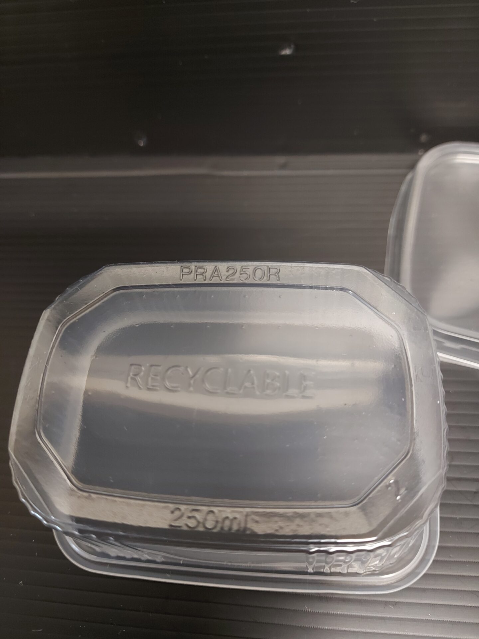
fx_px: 443
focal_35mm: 24
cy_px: 320
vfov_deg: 71.6
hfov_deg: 56.8
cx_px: 240
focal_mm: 5.23
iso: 500
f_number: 1.8
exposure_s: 1/25
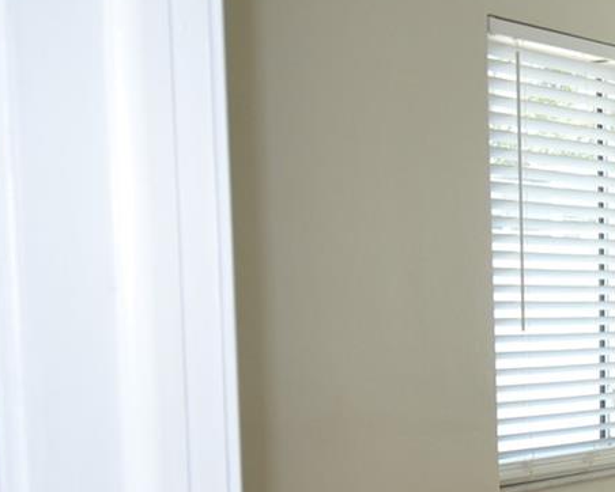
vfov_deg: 20.1
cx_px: 920
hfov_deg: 21.4
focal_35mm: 75
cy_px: 446
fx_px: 1360
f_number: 4
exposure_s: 1/125
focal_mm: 15
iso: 320
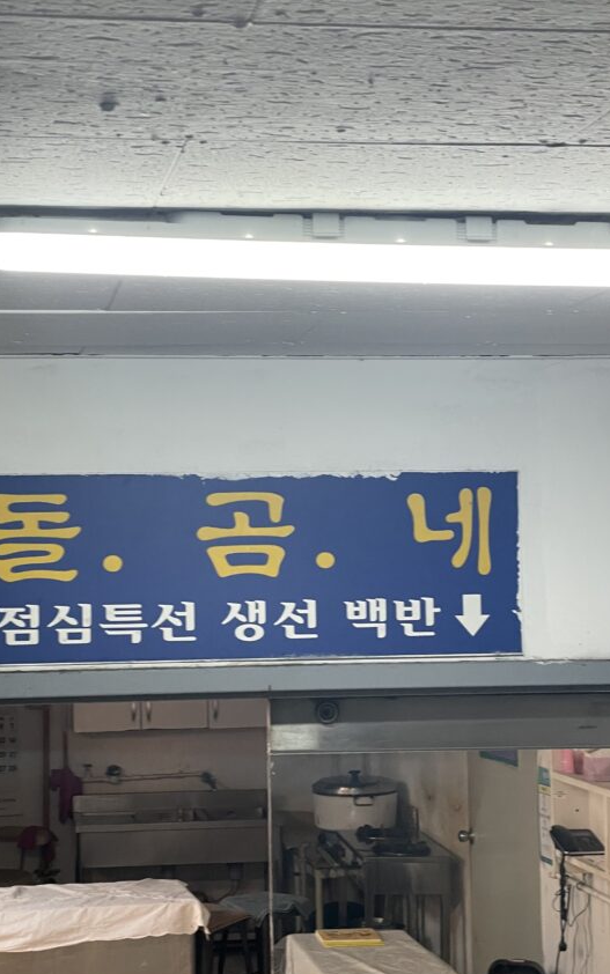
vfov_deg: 30.6
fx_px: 1780
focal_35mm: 67
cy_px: 527
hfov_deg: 19.4
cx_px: 218
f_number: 2
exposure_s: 1/60
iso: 125
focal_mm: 6
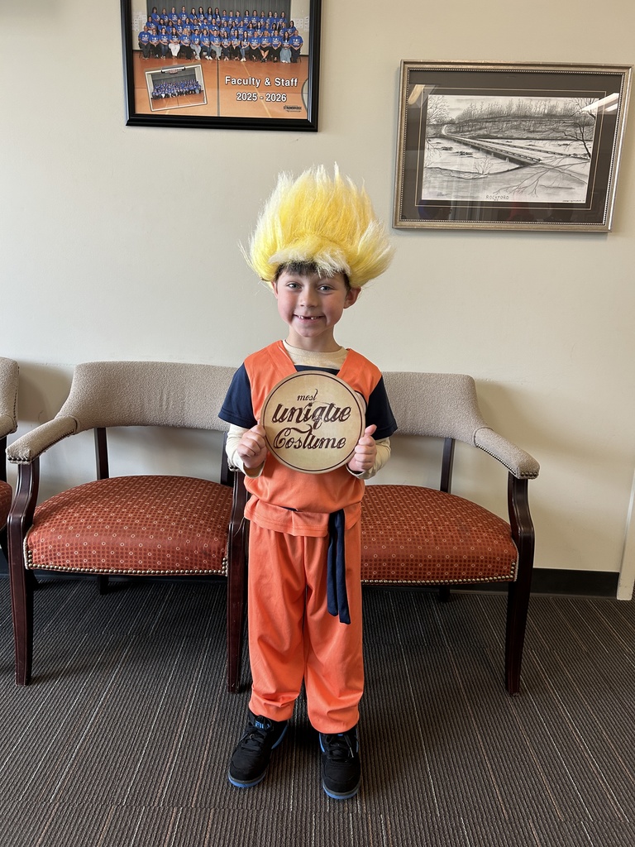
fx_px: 636
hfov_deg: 53.1
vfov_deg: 67.3
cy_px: 424
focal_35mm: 26
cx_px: 318
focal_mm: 5.7
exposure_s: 1/120
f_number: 1.5
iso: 100
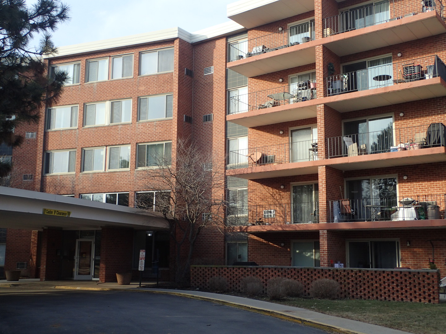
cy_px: 167
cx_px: 223
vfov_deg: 36.0
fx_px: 515
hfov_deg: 46.8
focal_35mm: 40
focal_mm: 7.34
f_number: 4
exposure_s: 1/250
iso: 100
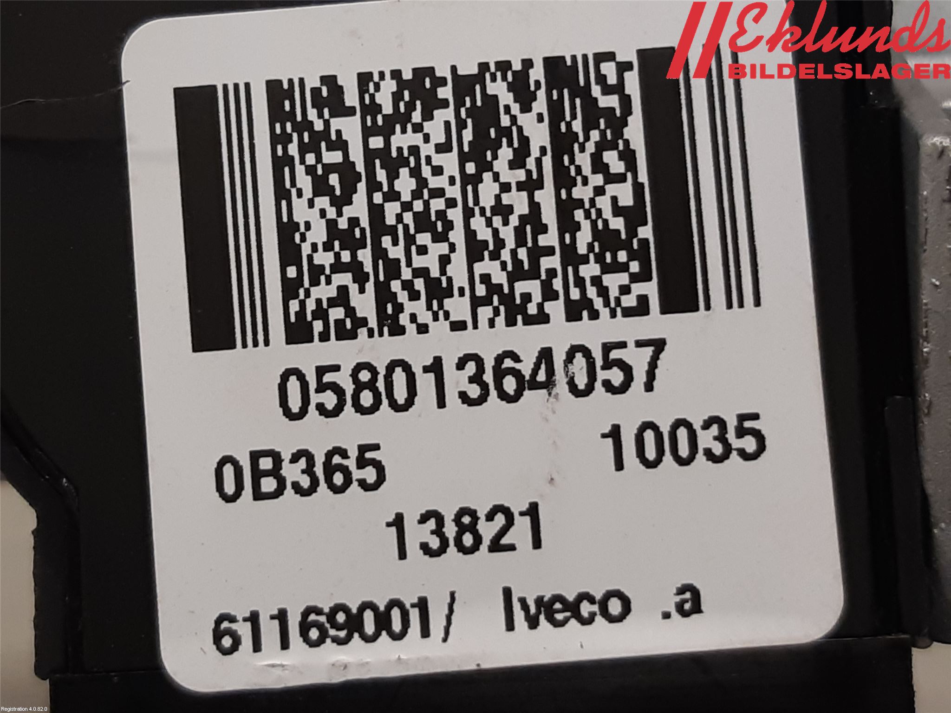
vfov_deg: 53.1
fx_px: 714
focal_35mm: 26
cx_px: 476
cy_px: 356
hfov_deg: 67.3
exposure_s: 1/50
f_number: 1.7
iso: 80
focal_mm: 3.93
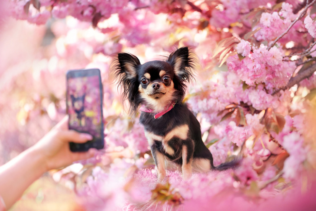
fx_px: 921
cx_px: 158
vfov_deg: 13.0
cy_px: 106
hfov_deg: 19.5
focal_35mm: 105
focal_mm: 105
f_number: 2.8
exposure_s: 1/250
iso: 200
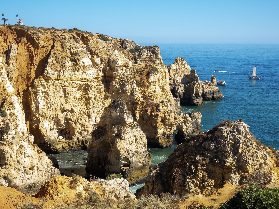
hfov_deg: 38.2
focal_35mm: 50
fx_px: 403
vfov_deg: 29.1
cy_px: 104
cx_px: 140
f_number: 2.8
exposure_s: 1/500
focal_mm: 11
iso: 80
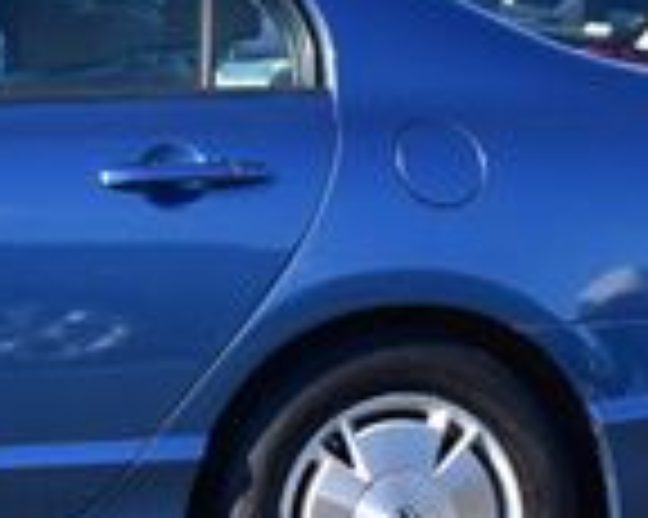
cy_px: 297
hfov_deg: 10.3
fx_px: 3354
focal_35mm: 175
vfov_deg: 8.8
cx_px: -562
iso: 400
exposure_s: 1/320
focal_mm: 28
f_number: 10
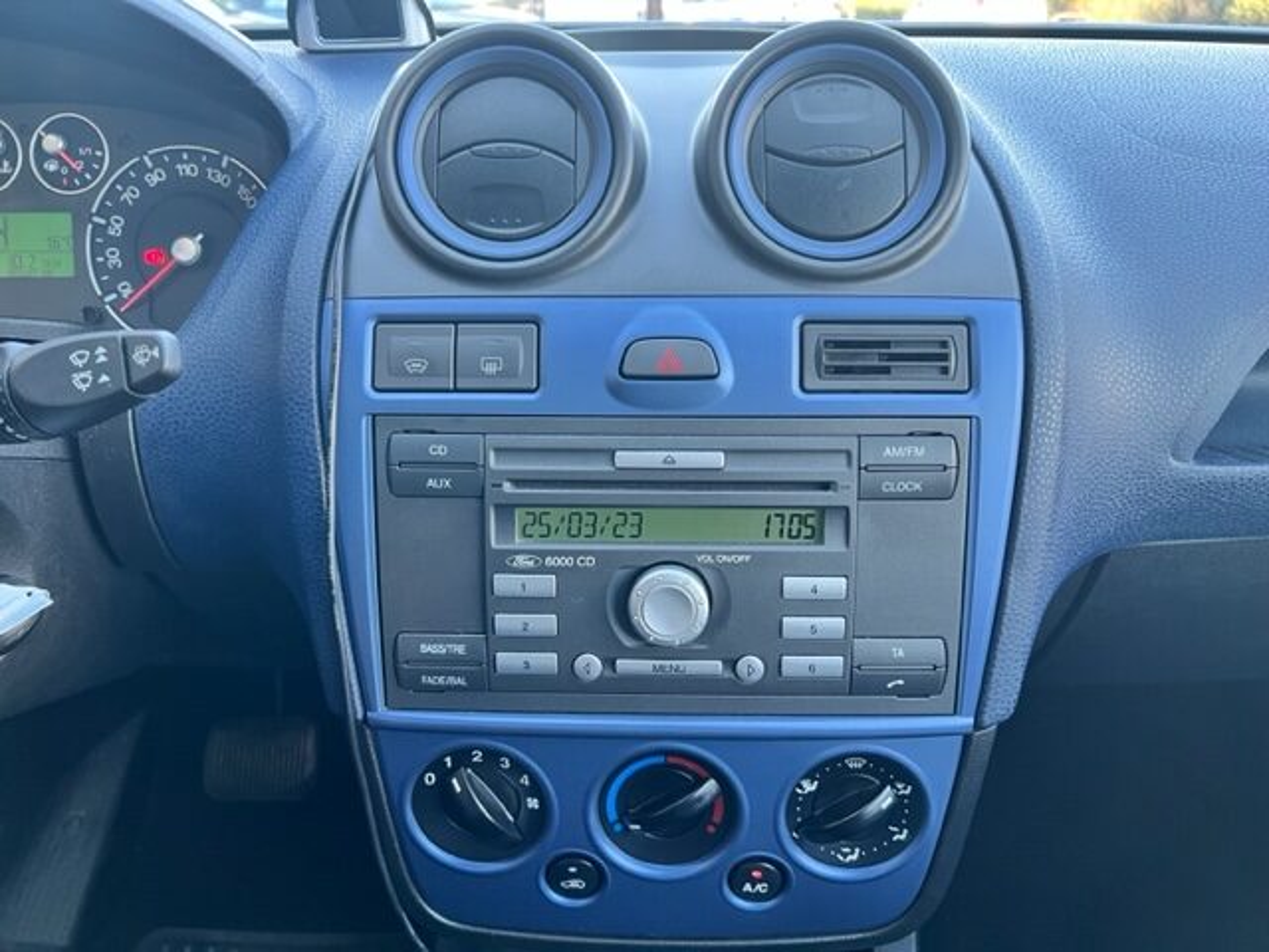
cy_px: 476
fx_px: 953
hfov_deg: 67.3
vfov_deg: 53.1
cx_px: 634
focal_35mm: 26
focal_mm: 5.7
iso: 125
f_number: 1.5
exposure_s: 1/75
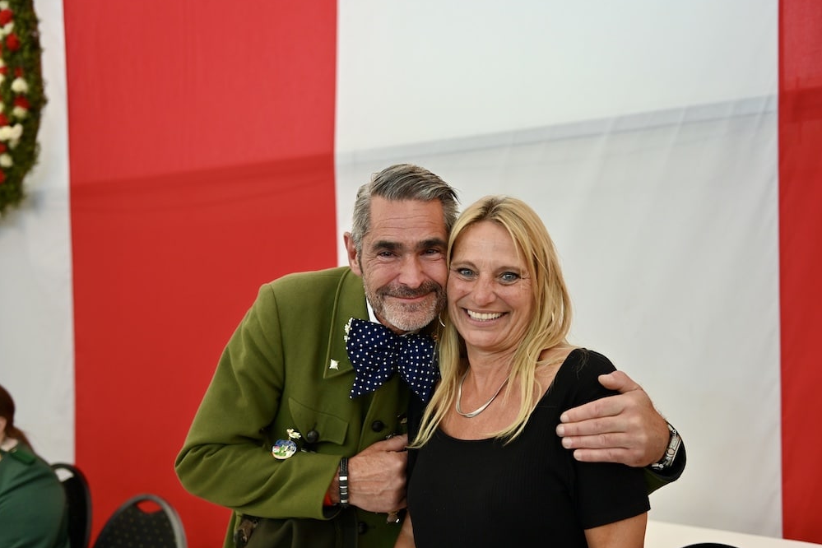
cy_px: 270
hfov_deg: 47.4
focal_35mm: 41
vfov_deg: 32.6
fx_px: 936
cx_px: 420
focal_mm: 40
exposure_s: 1/160
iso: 640
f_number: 2.8
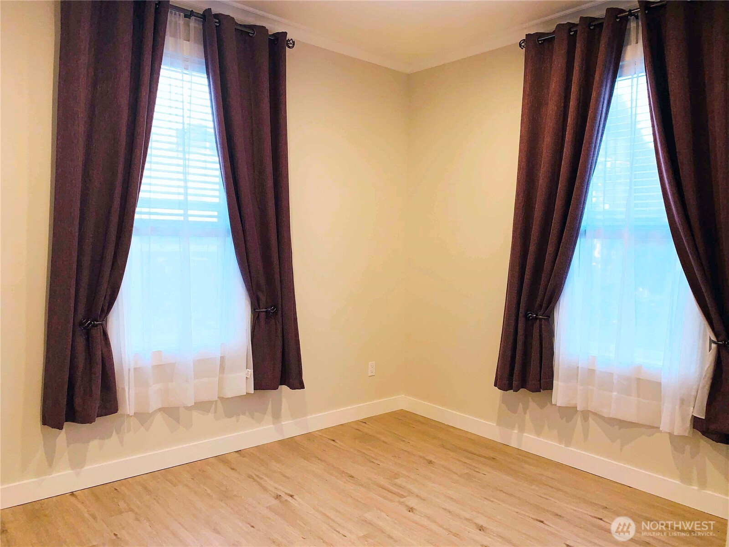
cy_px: 274
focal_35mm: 26
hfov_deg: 67.3
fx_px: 548
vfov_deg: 53.1
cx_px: 364
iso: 25
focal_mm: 4.25
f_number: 1.8
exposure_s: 1/35
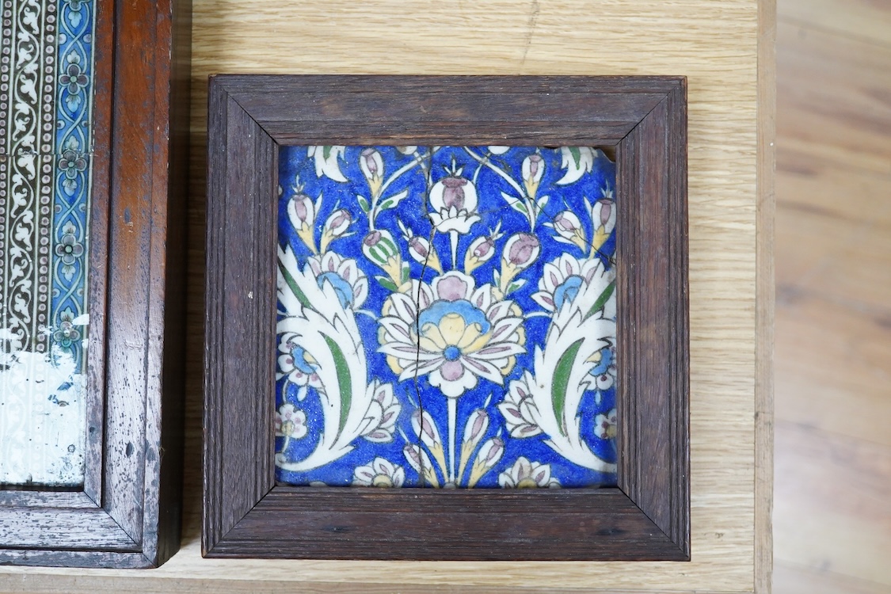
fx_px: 1114
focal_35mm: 45
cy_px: 297
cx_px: 446
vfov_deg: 29.9
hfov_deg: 43.6
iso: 2500
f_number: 4.5
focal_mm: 30
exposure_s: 1/160
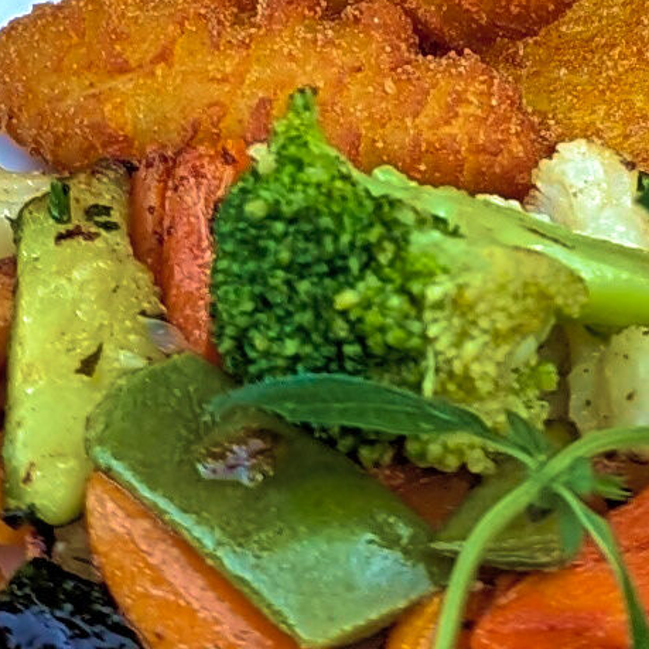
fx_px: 4009
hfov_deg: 9.1
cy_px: -245
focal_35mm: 189
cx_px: 775
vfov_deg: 9.1
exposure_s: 1/161
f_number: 1.85
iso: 40
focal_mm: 6.81
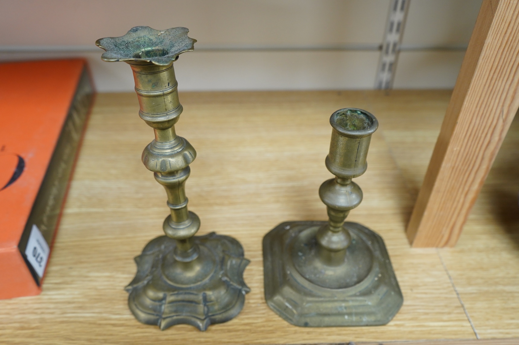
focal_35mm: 28
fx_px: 403
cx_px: 260
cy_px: 172
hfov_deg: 65.5
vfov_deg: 46.3
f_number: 5
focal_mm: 28
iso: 2500
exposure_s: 1/100
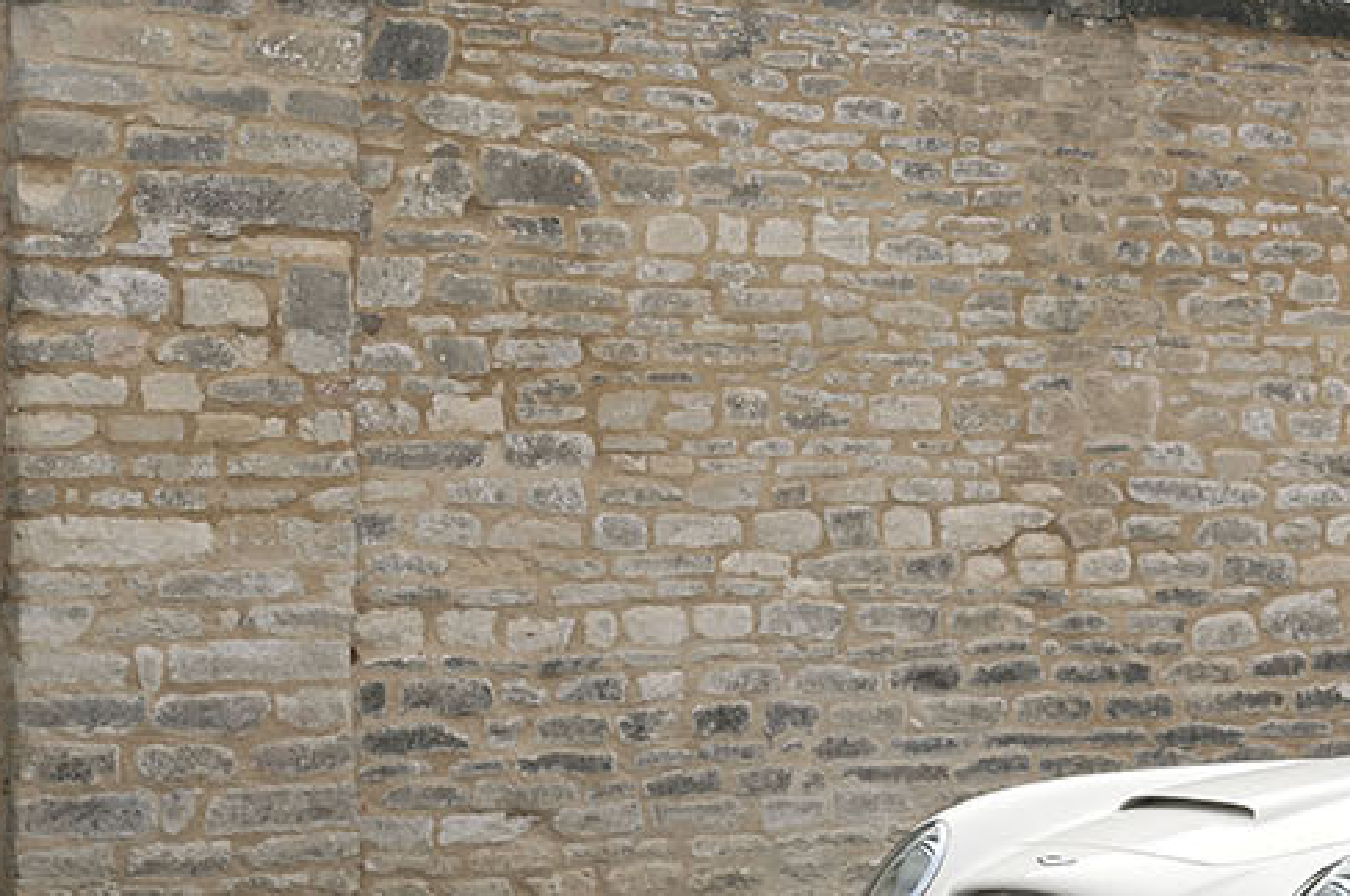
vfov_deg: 14.4
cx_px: 1267
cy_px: 373
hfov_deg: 20.9
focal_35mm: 95
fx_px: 3558
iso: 200
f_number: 8
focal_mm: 29
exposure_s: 1/60
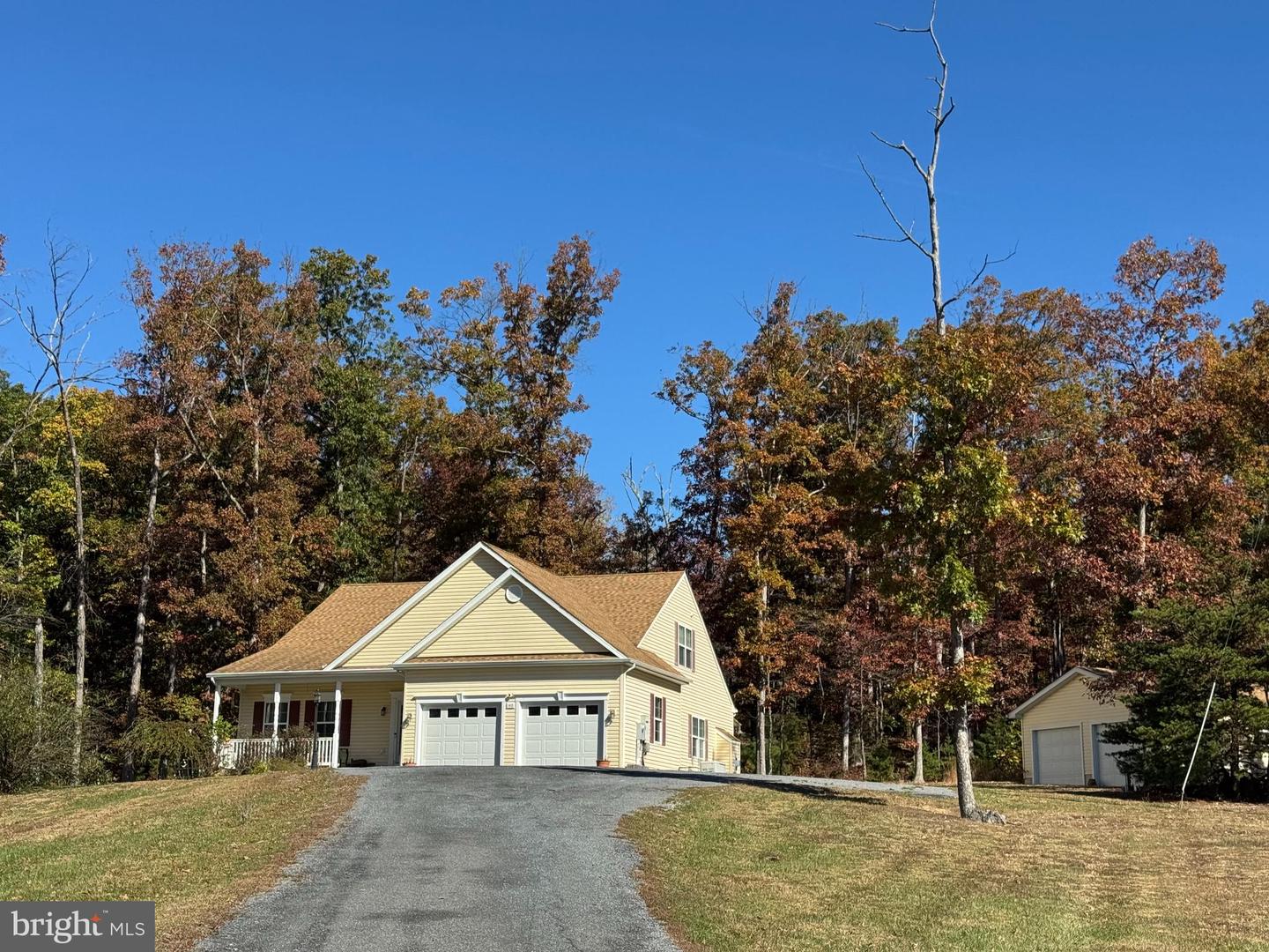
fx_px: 1760
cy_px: 476
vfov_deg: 30.3
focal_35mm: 48
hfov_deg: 39.7
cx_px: 634
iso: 64
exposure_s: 1/4310
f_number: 1.78
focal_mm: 6.76
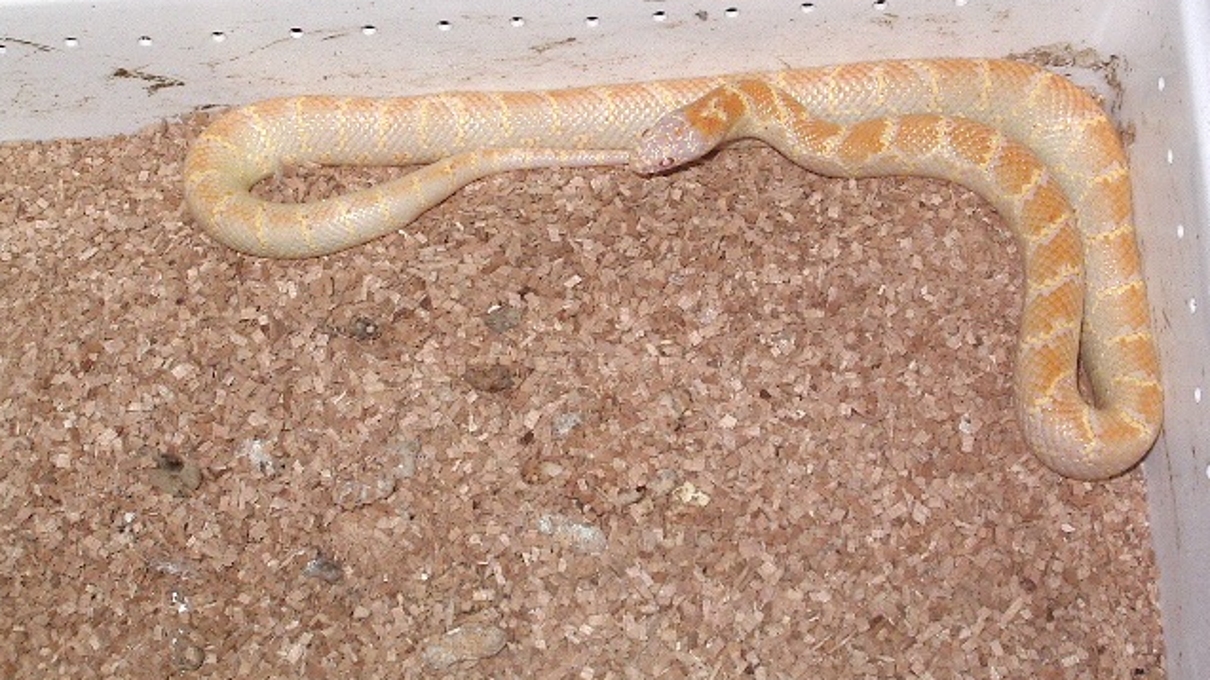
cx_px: 604
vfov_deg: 17.4
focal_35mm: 69
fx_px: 2213
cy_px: 245
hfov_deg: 30.6
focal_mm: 9.6
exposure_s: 1/60
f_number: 6.2
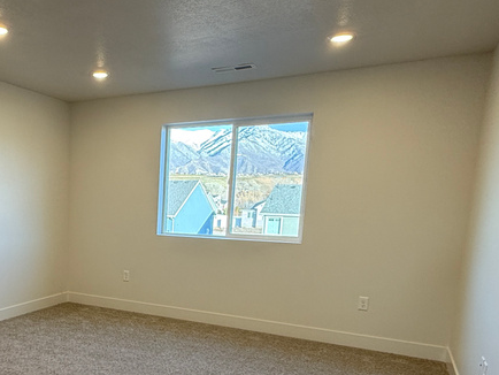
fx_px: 476
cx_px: 87
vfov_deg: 41.7
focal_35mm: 33
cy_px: 282
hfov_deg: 51.3
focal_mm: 2.22
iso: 100
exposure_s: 1/120
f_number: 2.2
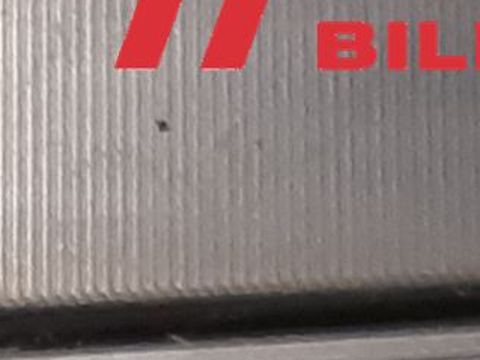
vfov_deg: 8.0
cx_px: -503
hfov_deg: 10.8
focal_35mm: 167
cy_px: 972
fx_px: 2315
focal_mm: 3.93
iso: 125
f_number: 1.7
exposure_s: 1/50
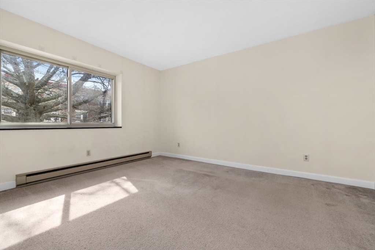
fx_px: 146
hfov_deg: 104.3
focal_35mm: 14
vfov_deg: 81.1
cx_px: 188
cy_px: 125
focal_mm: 14
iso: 200
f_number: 5.6
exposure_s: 1/100
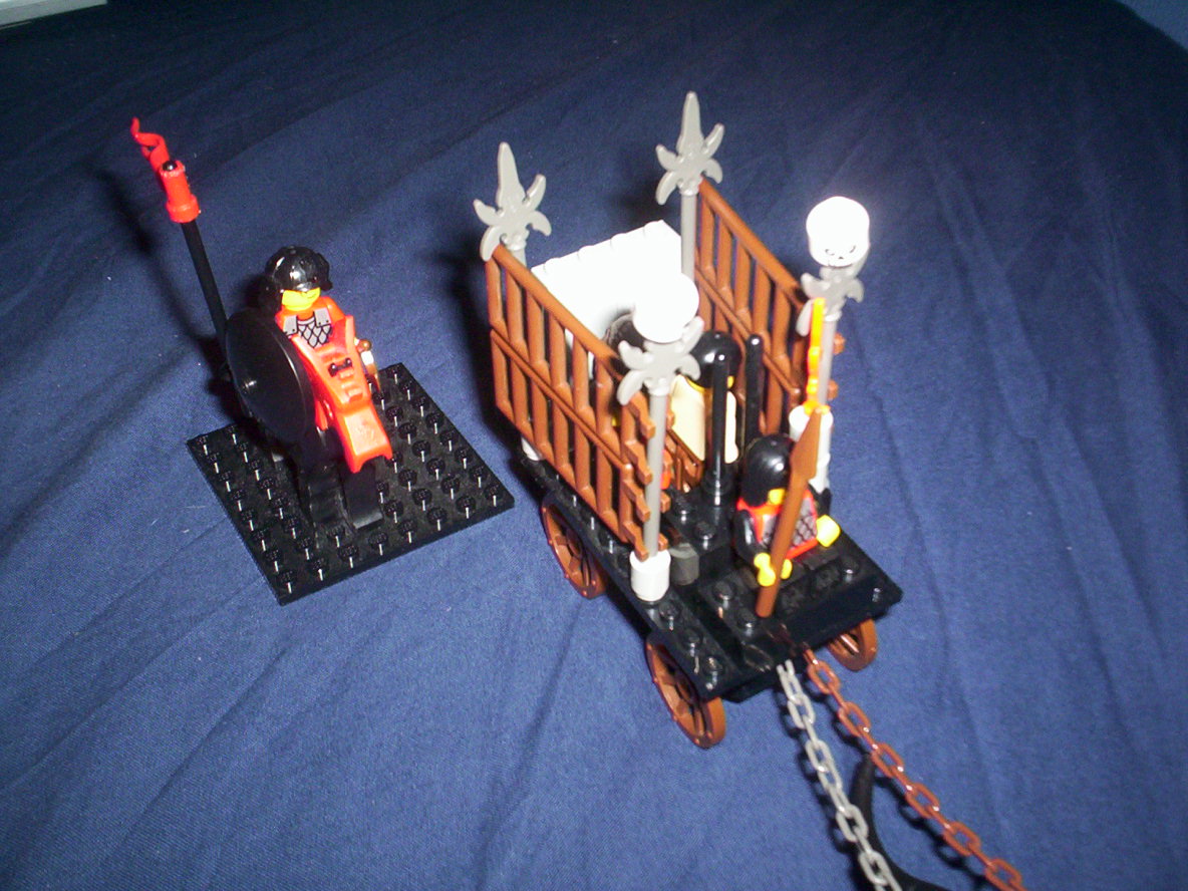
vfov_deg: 37.7
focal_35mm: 38
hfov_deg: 49.0
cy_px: 446
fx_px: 1304
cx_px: 594
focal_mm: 4.99
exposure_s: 1/60
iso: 140
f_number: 4.5
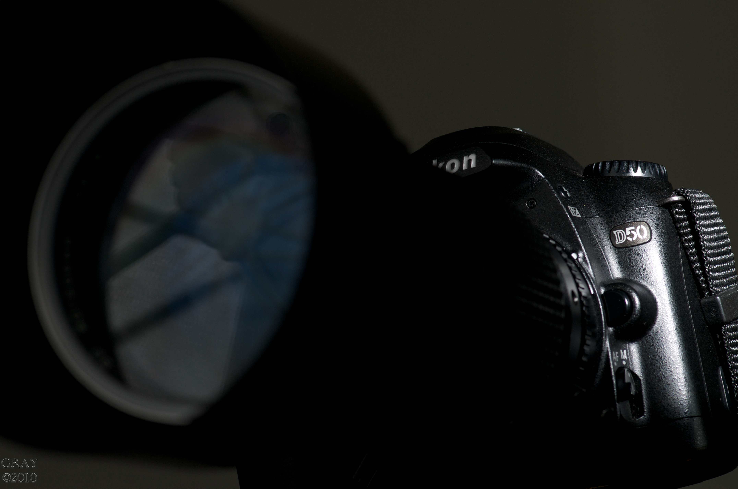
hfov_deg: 13.1
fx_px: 3223
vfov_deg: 8.7
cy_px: 244
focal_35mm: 158
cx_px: 369
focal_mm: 105
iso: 200
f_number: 8
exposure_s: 1/200
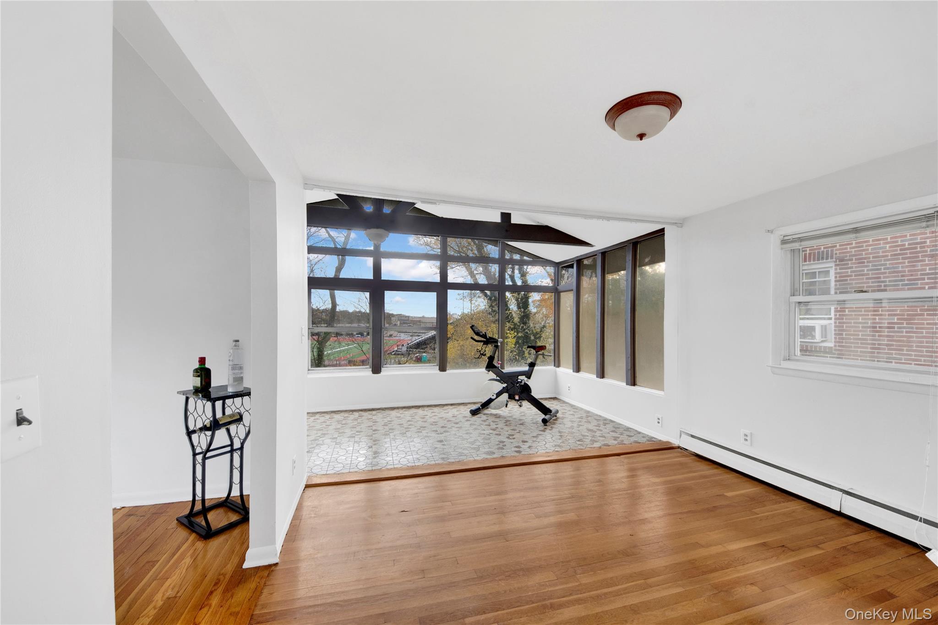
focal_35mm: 12
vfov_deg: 90.0
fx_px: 313
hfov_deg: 112.6
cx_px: 469
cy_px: 312
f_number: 8
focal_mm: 8
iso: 400
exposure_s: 1/25
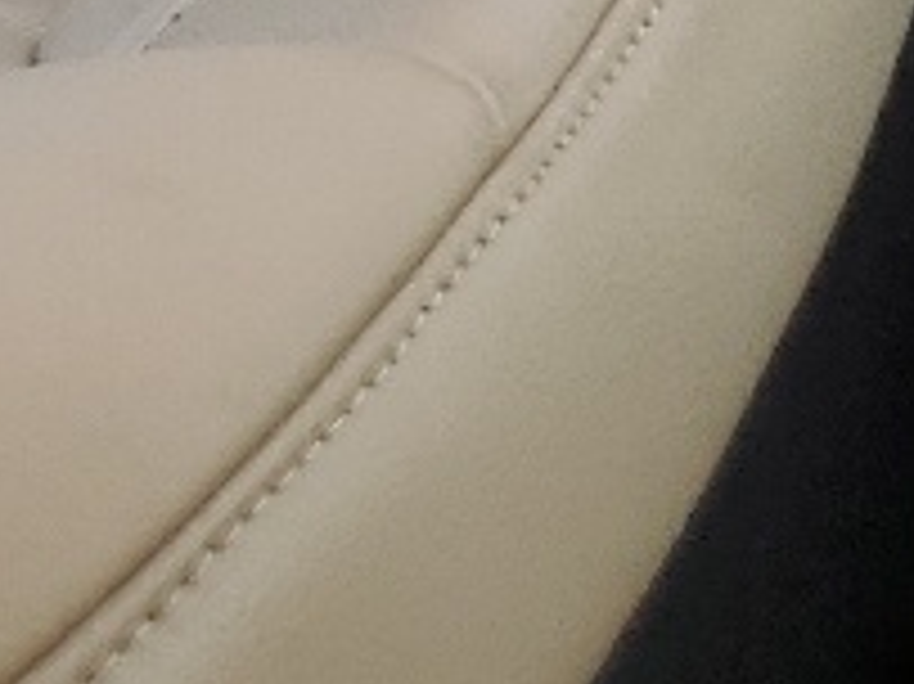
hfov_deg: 9.1
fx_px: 5410
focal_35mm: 205
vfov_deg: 6.5
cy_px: -1431
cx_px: 1837
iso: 50
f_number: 1.5
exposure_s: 1/233
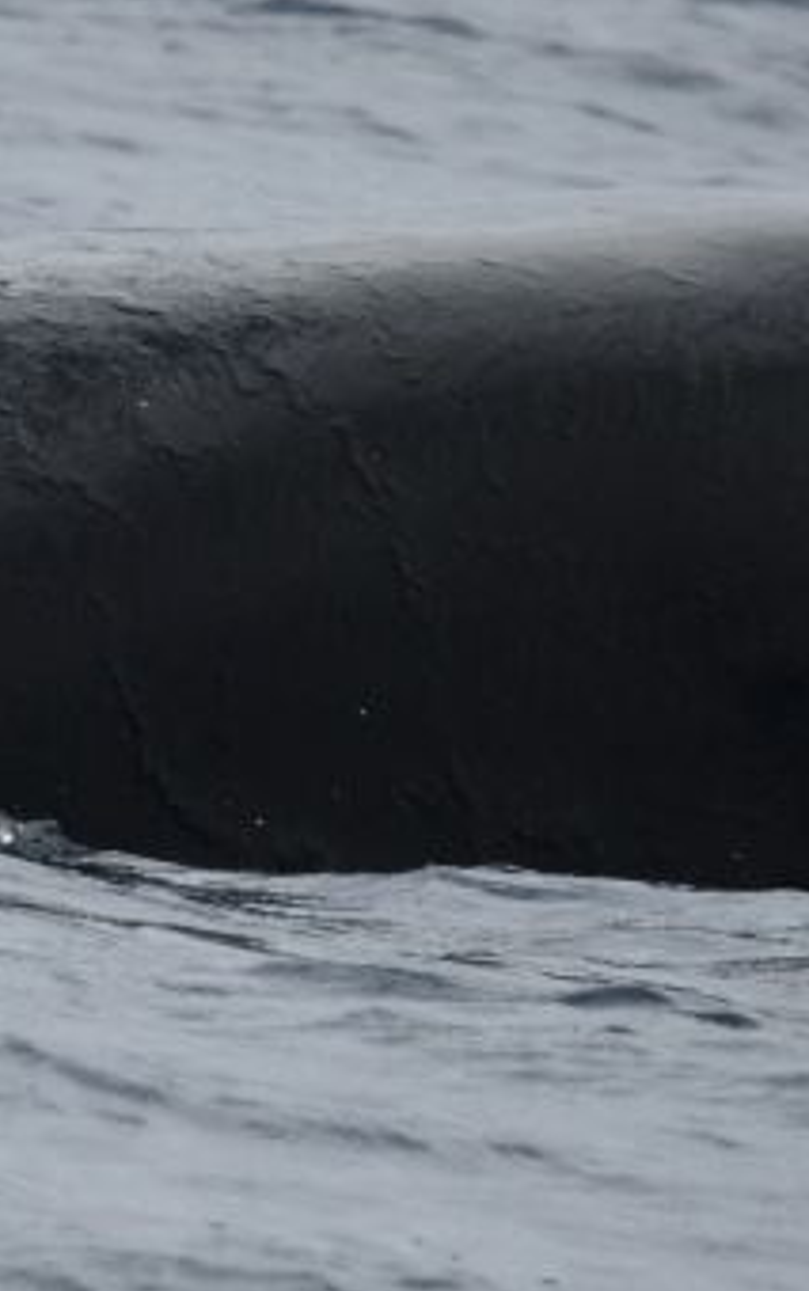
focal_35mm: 1150
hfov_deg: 1.1
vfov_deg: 1.8
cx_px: 270
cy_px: 298
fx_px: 40500
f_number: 6.3
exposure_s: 1/8000
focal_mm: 480
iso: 900
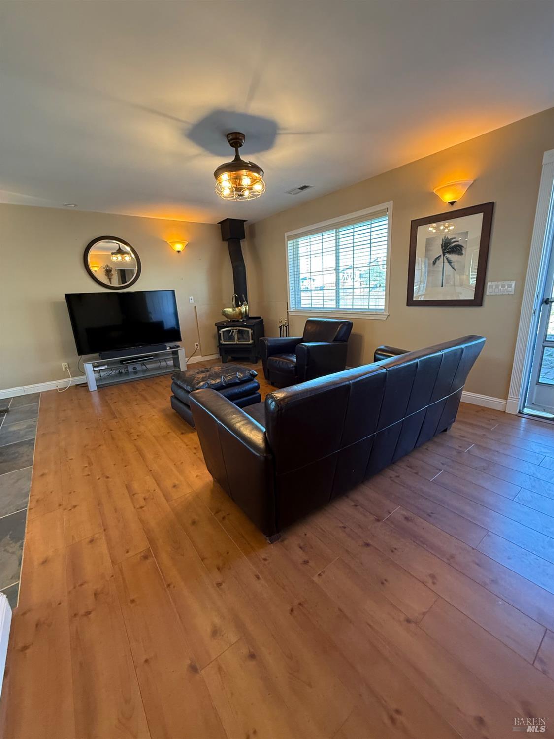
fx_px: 299
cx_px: 277
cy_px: 370
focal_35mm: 14
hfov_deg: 85.7
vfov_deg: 102.1
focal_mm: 2.22
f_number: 2.2
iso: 200
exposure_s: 1/60
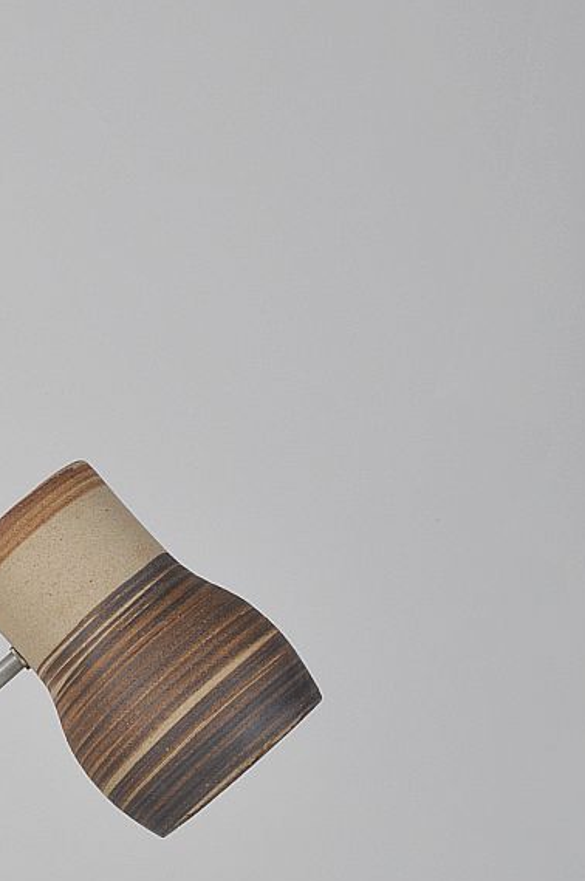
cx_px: -180
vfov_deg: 18.4
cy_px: 432
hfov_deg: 12.0
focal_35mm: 111
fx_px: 2712
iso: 100
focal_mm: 28
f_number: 22
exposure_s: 1/125
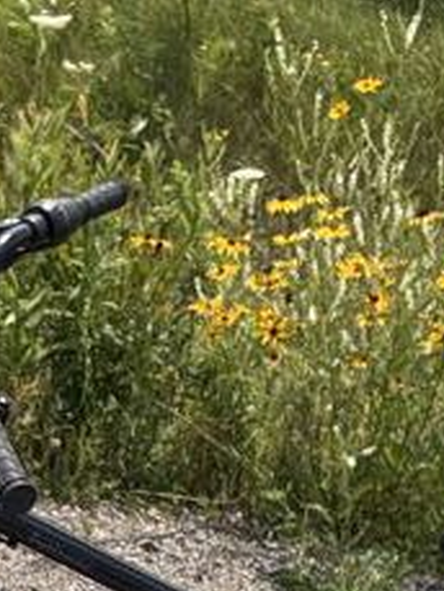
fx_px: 1999
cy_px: 734
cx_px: -181
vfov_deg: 16.1
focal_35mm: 117
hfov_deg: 12.2
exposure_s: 1/844
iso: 25
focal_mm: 2.69
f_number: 1.9
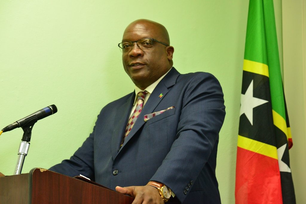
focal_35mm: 120
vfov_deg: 11.4
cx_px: 153
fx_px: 1020
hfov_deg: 17.1
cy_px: 102
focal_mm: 120
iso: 3200
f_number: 5.6
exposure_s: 1/60
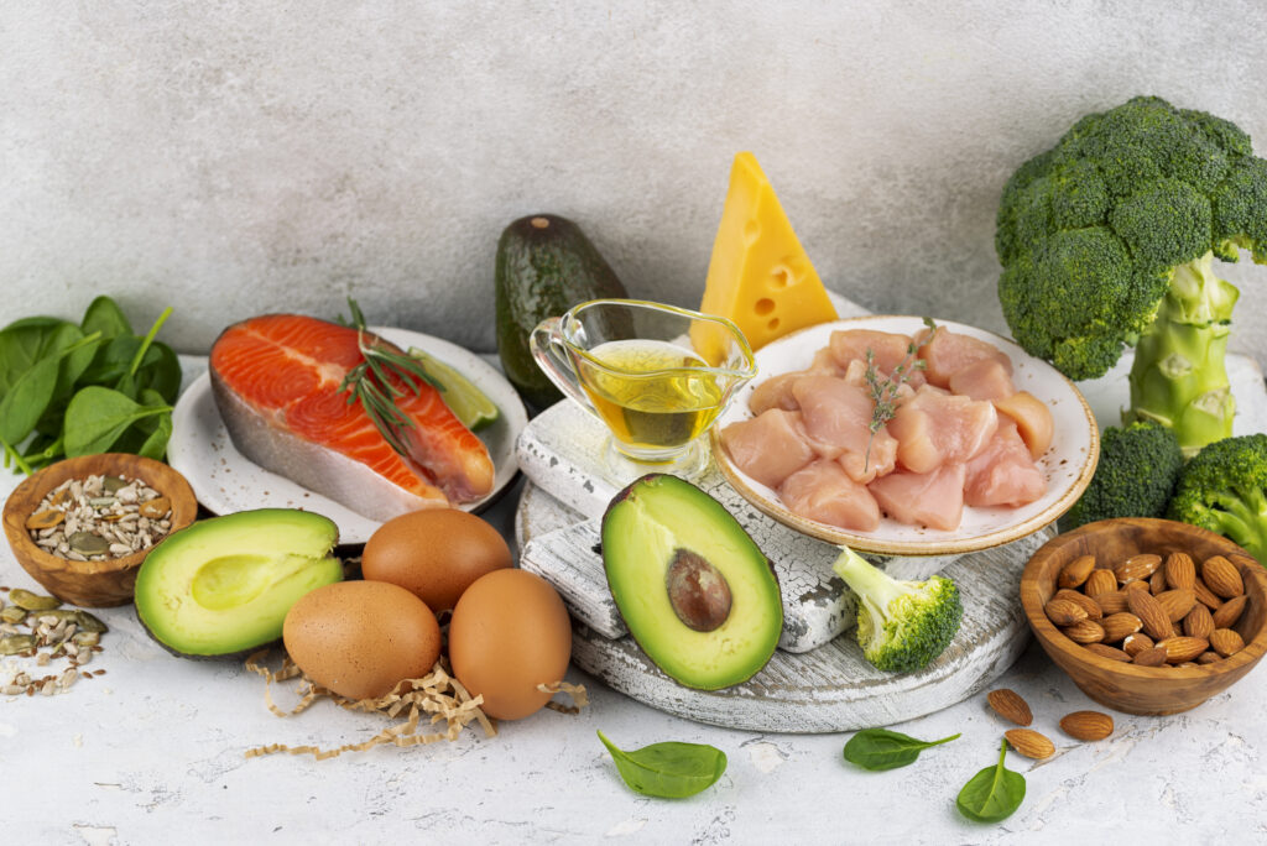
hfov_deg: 19.4
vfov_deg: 13.1
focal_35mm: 105
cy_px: 423
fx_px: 3697
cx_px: 634
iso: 100
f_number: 9
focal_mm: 105
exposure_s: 1/100
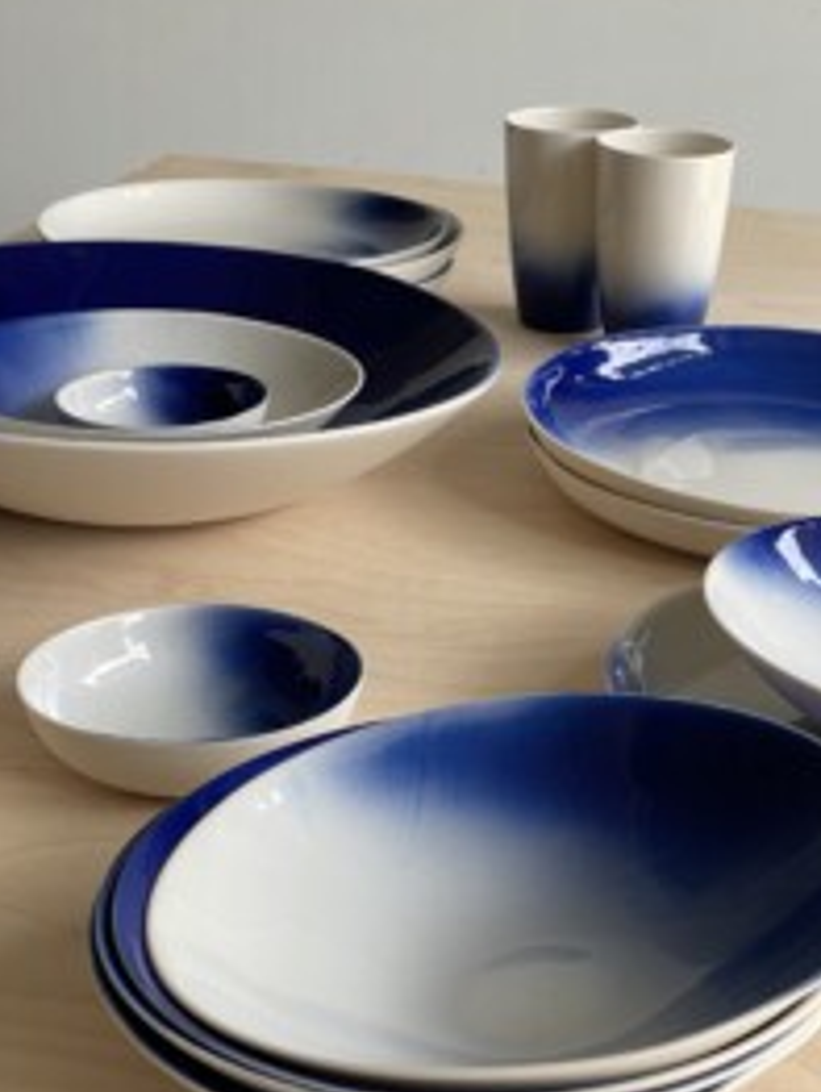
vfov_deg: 27.7
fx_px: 2210
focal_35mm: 70
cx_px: 444
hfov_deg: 21.0
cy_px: 611
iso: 25
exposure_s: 1/197
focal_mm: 6
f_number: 2
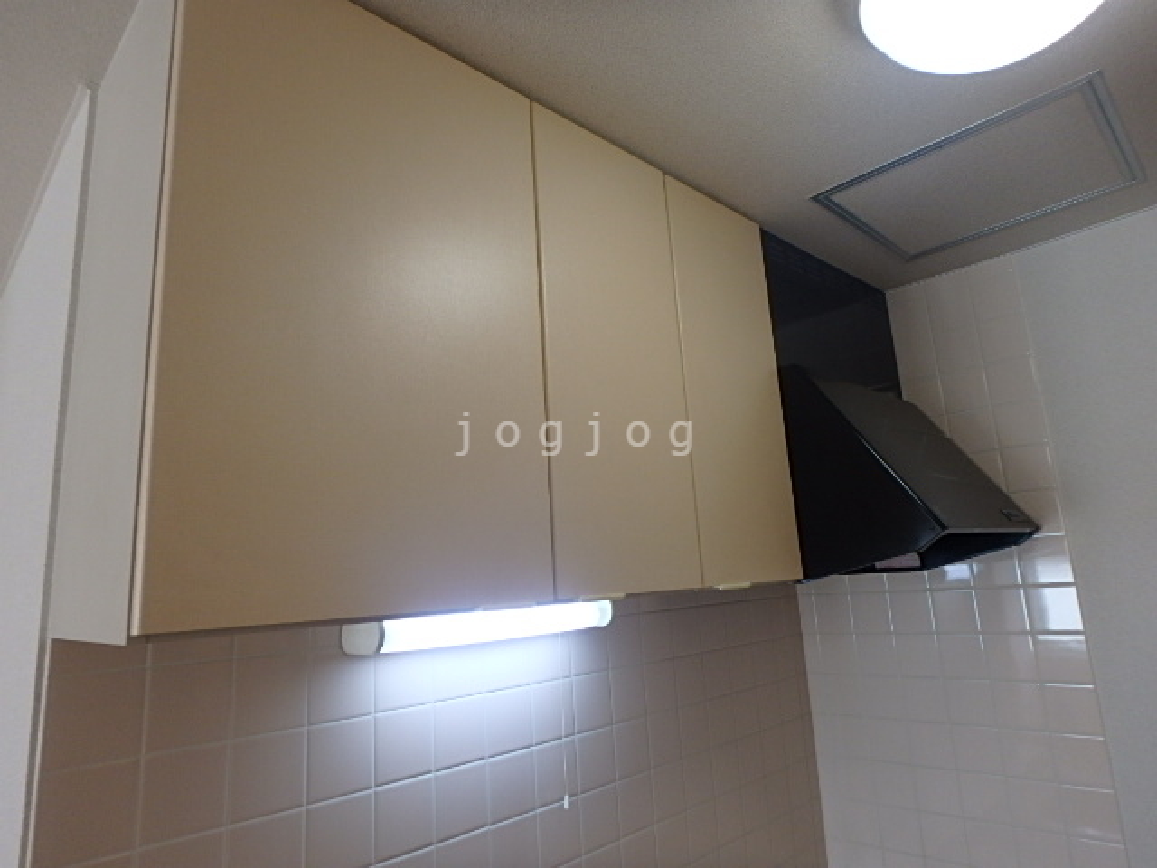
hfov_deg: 79.0
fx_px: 702
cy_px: 434
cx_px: 578
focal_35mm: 21
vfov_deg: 63.4
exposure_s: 1/50
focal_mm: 3.7
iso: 200
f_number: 3.5
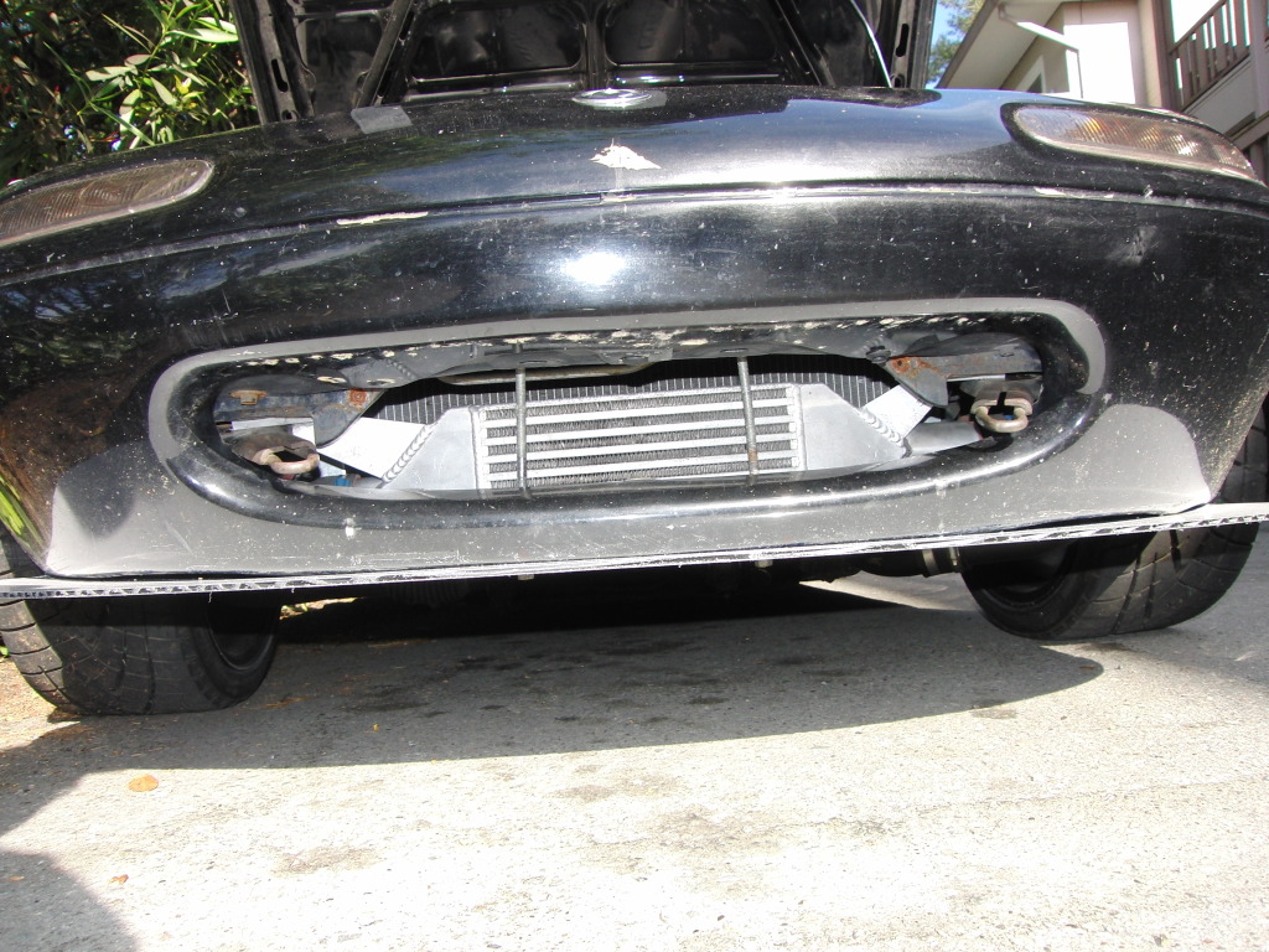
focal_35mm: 26
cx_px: 634
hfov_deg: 67.3
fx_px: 953
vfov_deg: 53.1
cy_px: 476
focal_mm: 4.6
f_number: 2.8
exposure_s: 1/320
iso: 100
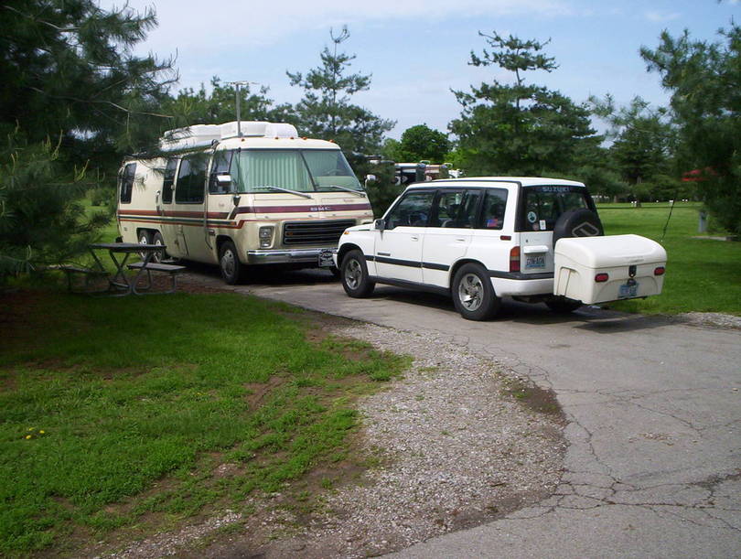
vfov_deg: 37.8
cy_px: 280
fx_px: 815
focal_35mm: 38
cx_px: 370
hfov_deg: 48.9
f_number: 4.5
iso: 100
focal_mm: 4.99
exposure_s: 1/796
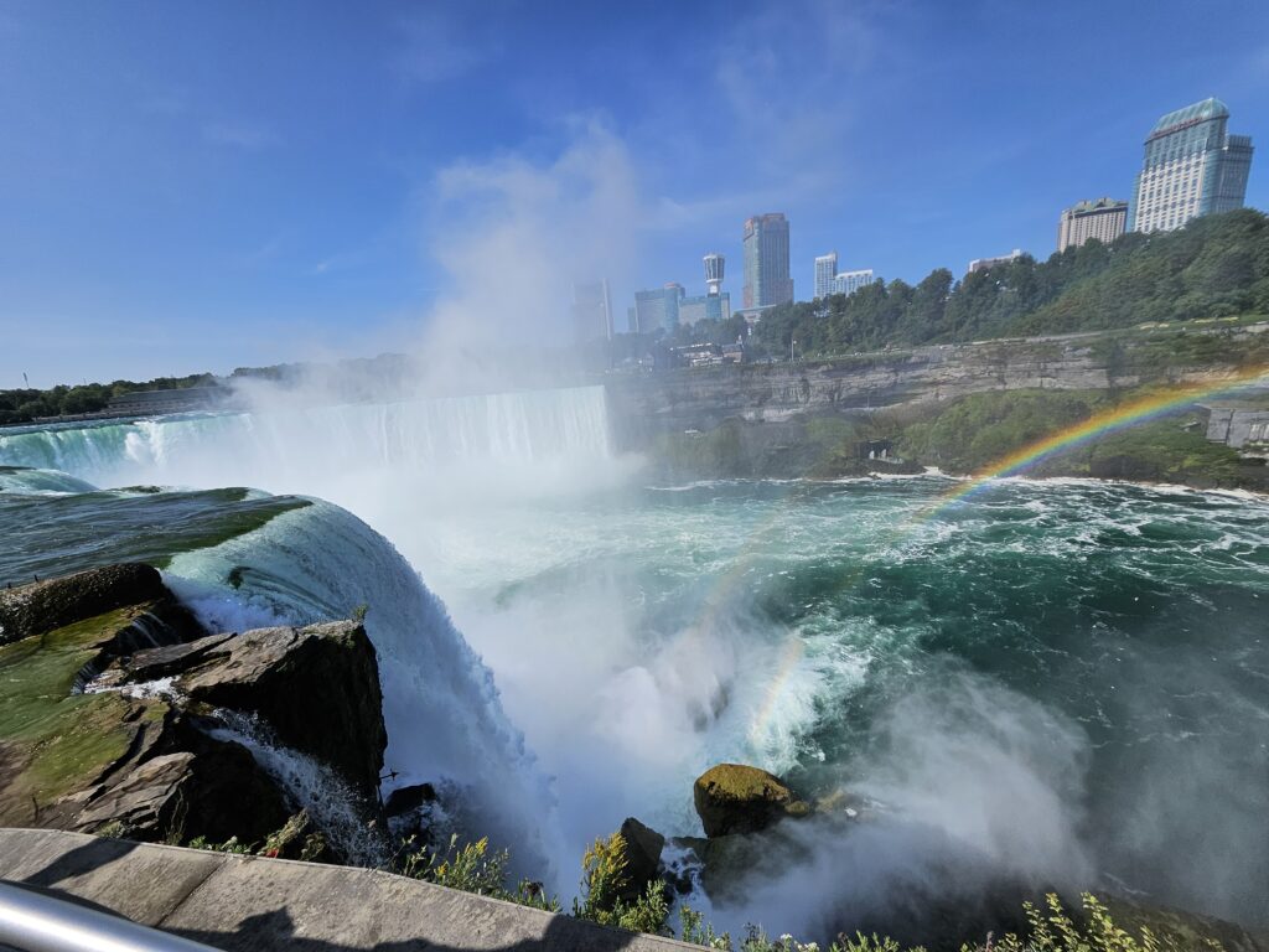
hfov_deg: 106.2
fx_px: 477
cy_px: 476
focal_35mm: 13
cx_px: 634
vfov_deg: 89.9
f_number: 2.2
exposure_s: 1/2758
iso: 32
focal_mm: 1.74
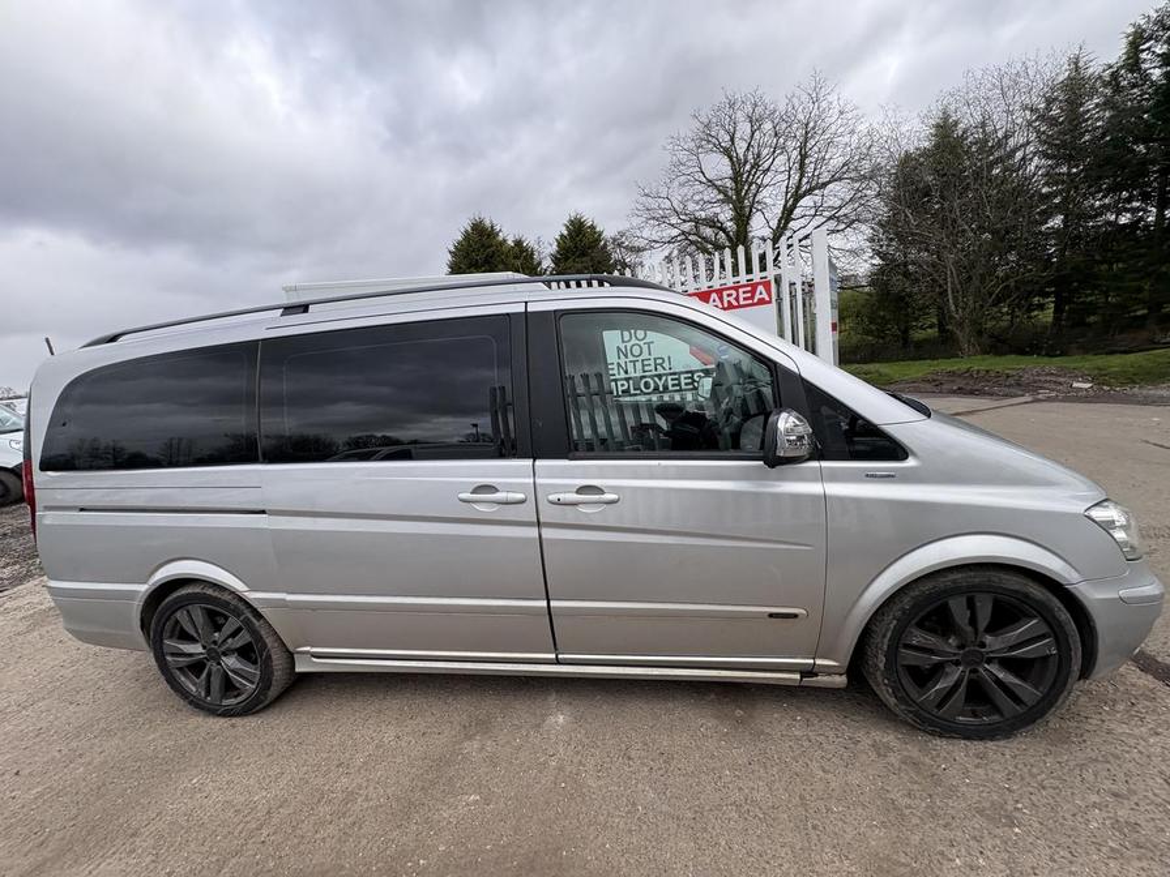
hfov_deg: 102.1
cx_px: 585
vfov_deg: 85.7
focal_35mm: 14
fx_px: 473
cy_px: 438
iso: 40
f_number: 2.2
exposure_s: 1/479
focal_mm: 2.22
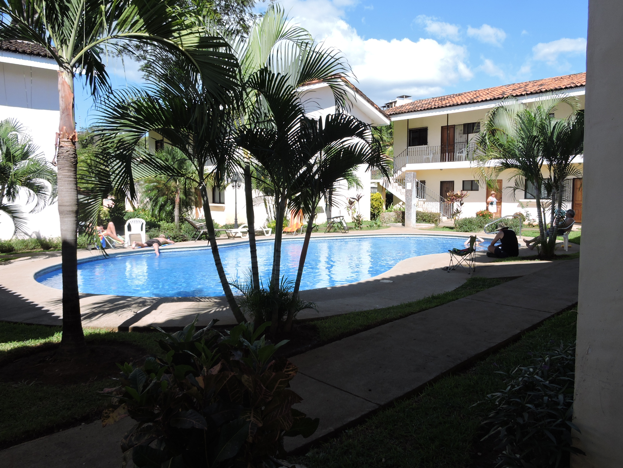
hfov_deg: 63.4
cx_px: 312
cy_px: 234
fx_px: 504
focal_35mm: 28
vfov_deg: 49.7
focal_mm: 5
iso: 100
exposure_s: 1/800
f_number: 3.5
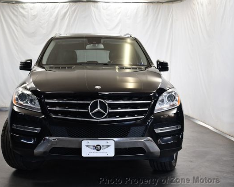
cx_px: 93
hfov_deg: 37.2
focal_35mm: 50
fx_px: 346
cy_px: 94
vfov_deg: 30.2
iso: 800
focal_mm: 22
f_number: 3.8
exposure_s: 1/125
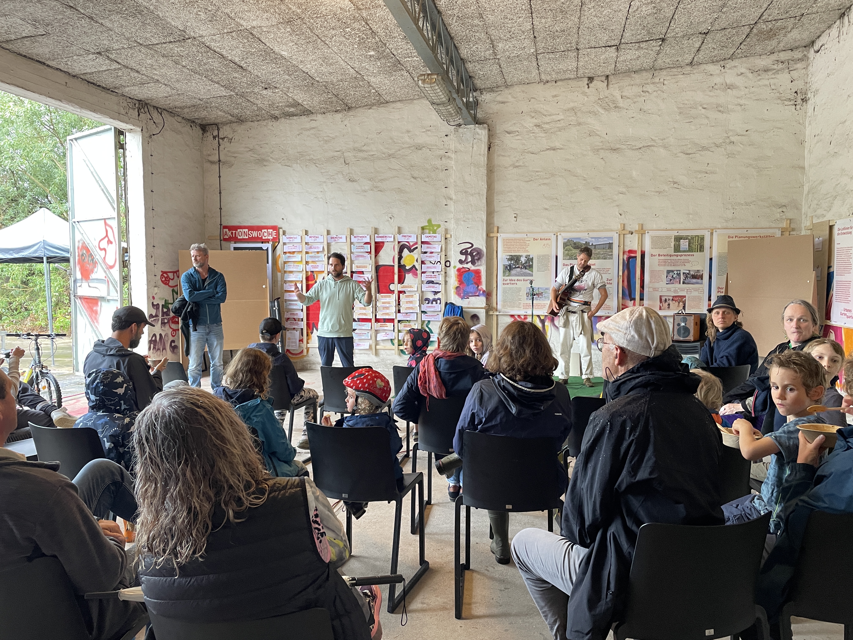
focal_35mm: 26
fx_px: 641
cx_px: 426
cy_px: 320
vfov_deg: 53.1
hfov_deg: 67.3
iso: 160
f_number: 1.6
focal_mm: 4.2
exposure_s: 1/50
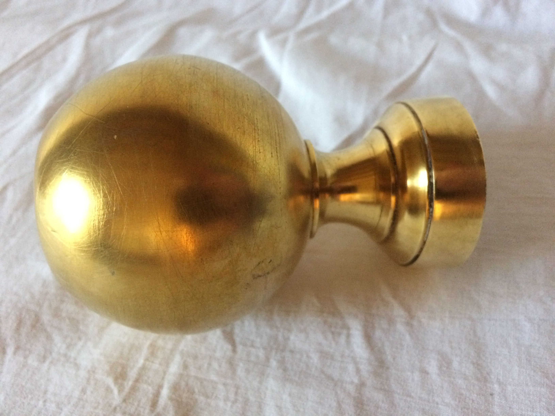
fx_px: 465
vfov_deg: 48.2
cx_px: 278
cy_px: 208
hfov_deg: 61.7
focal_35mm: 29
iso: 320
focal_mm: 4.15
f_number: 2.2
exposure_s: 1/25
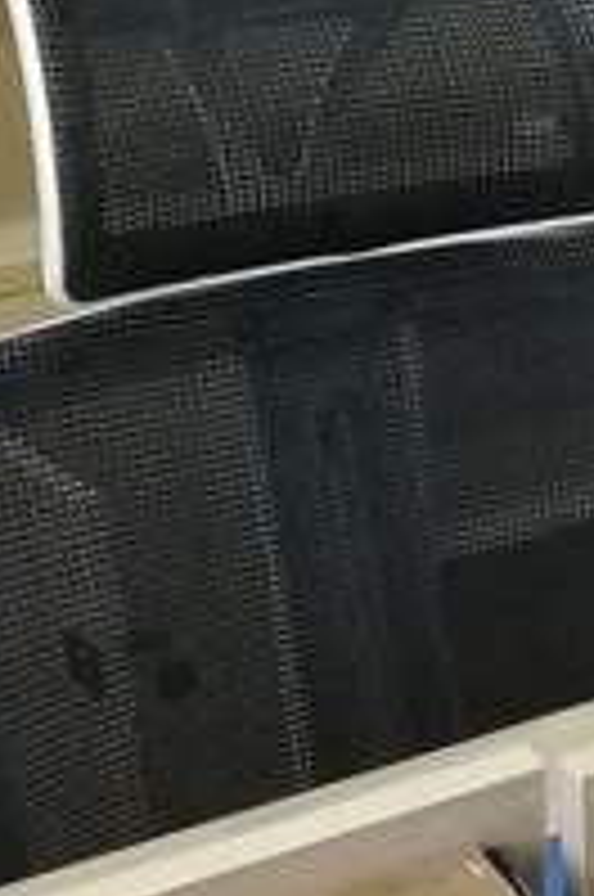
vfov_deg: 20.6
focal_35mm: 99
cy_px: 439
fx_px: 2459
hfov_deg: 11.3
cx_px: 1458
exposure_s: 1/50
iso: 500
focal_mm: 3.95
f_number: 2.2
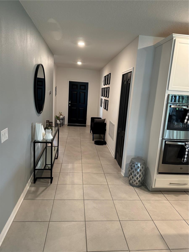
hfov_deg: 56.8
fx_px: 175
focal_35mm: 24
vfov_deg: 71.6
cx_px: 94
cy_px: 126
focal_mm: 6.76
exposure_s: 1/60
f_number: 1.78
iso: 250
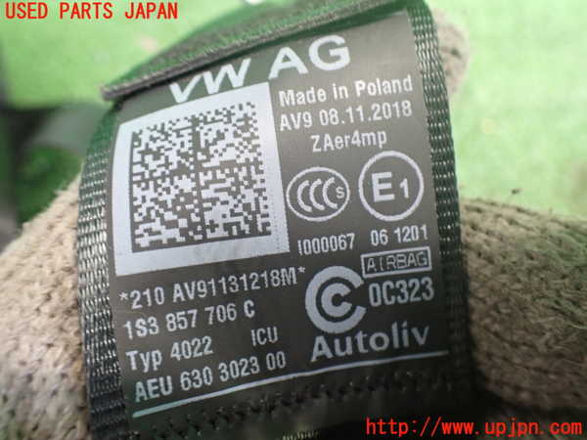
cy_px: 220
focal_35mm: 30
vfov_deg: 46.8
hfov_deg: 60.0
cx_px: 294
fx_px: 509
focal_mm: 5.4
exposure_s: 1/40
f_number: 2.3
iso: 800
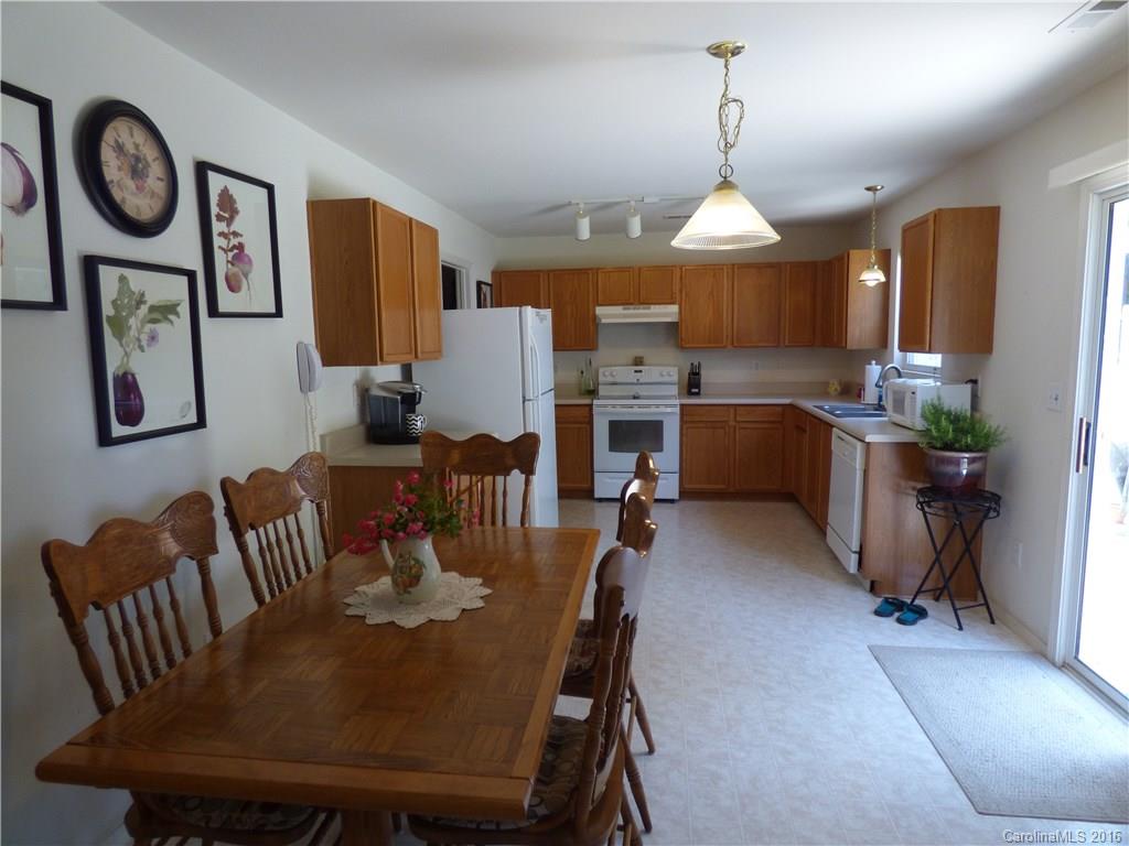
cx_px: 564
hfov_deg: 81.7
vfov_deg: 66.0
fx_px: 652
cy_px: 423
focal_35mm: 20
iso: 160
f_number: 2.8
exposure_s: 1/60
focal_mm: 3.58
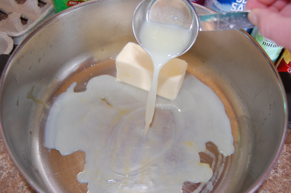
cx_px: 146
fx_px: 291
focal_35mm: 36
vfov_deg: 36.7
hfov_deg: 53.2
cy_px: 96
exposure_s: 1/60
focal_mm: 24
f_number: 4
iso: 250
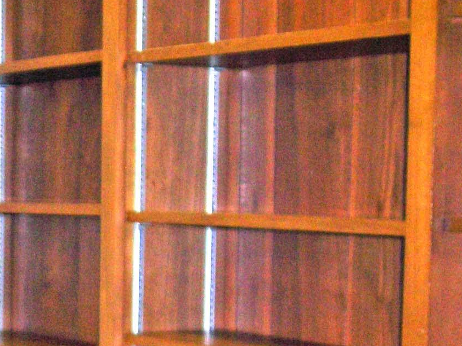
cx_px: -120
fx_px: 1561
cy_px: 419
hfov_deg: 16.0
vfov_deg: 12.4
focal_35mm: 117
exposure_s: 1/60.1
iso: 83
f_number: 3.2
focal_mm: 6.3
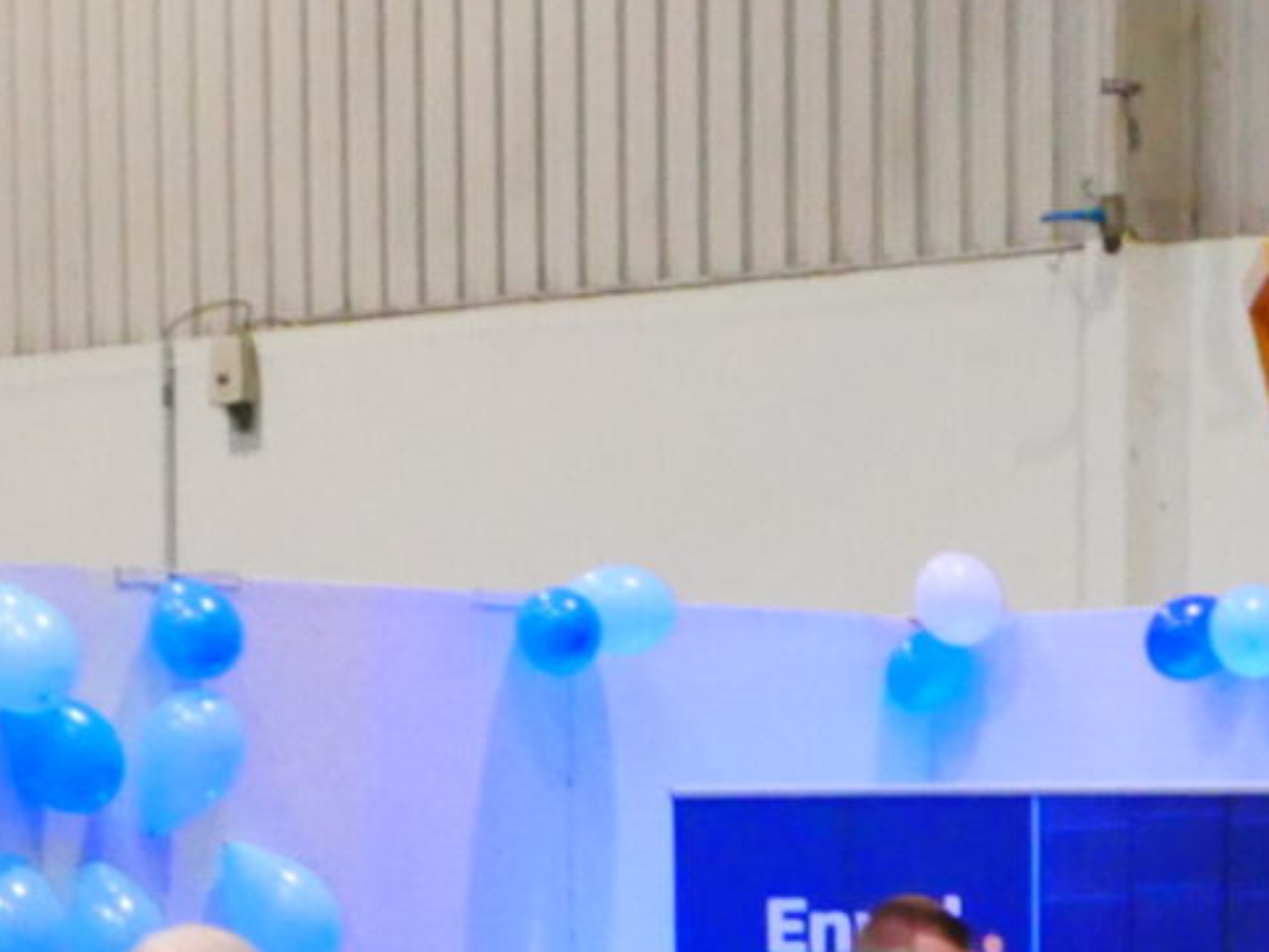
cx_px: 1198
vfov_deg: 6.7
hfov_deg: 9.3
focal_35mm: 211
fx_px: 7737
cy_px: 2129
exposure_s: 1/60
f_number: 6.3
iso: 1600
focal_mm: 20
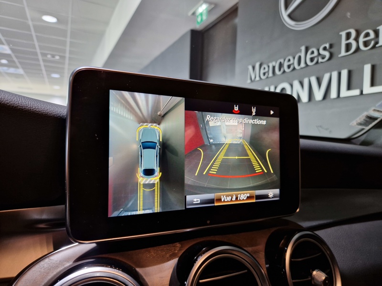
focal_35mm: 23
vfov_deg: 58.9
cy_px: 143
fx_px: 254
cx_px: 191
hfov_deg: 73.9
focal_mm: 5.4
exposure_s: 1/50
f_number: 1.8
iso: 200
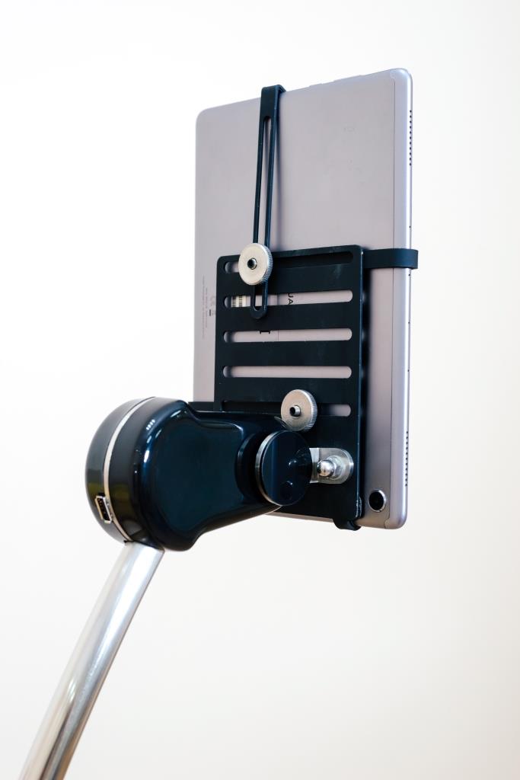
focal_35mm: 50
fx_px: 1083
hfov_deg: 27.0
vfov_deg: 39.6
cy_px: 390
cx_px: 260
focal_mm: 50
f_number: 5.6
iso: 400
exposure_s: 1/60
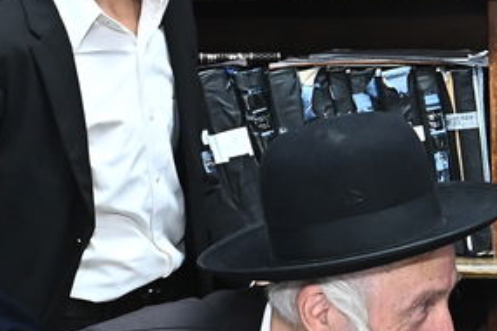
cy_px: 186
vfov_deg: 11.6
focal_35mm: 118
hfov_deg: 17.1
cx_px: 460
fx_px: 1629
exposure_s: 1/200
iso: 2500
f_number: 8
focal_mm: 24
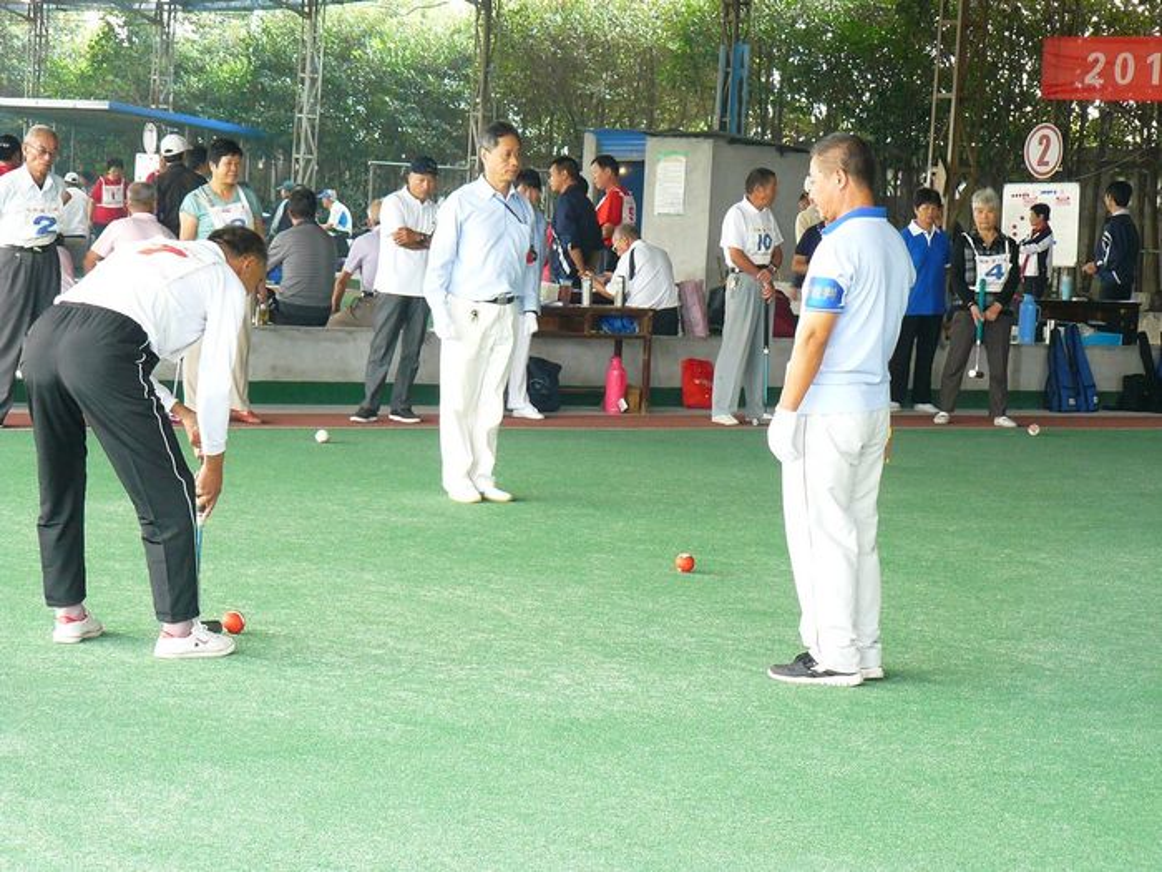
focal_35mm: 93
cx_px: 581
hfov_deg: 21.1
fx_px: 3122
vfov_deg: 15.9
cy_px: 436
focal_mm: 15.5
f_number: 3.2
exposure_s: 1/40
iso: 200
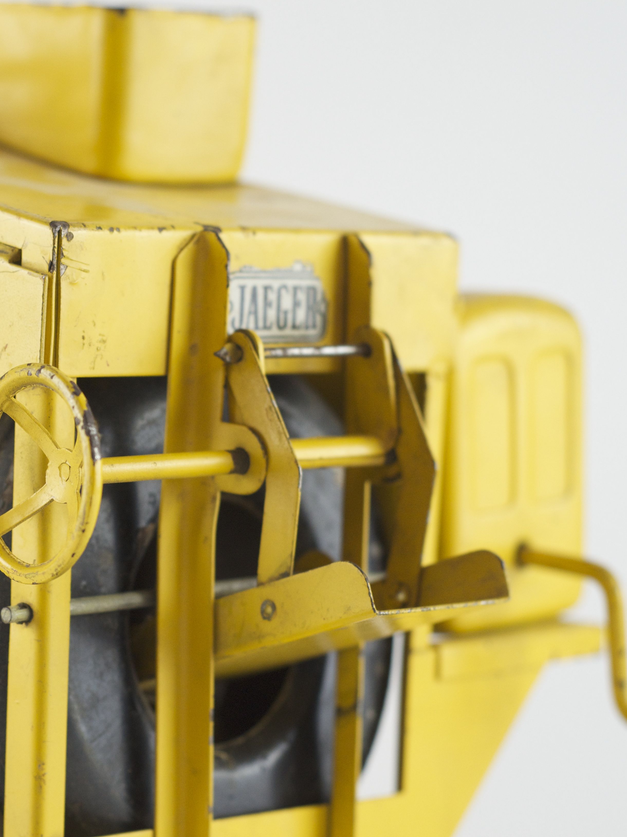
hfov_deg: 13.5
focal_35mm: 109
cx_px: 66
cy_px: 417
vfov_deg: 18.0
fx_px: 2633
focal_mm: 50
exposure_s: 1/125
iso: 500
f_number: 4
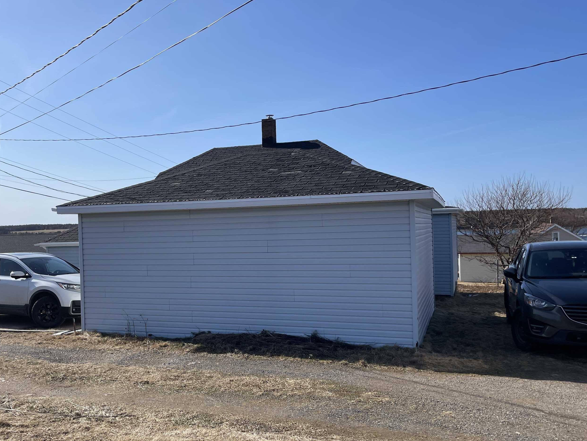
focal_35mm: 32
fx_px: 543
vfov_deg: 44.1
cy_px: 244
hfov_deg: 56.6
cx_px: 253
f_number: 1.6
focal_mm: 4.2
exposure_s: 1/5556
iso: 32
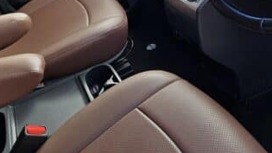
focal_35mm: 36
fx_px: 260
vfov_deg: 26.6
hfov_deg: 54.1
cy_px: -56
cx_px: 183
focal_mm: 2.2
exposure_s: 1/50
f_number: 2.2
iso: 50
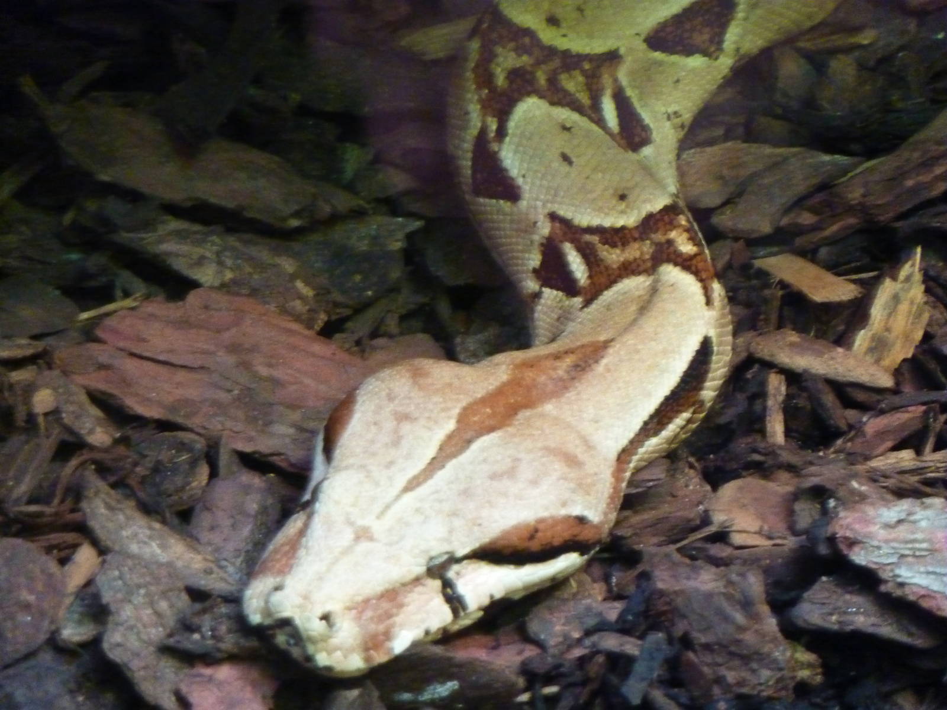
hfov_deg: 7.1
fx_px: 7605
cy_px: 355
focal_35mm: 278
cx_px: 474
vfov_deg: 5.3
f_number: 4.8
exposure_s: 1/20
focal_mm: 45.7
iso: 800
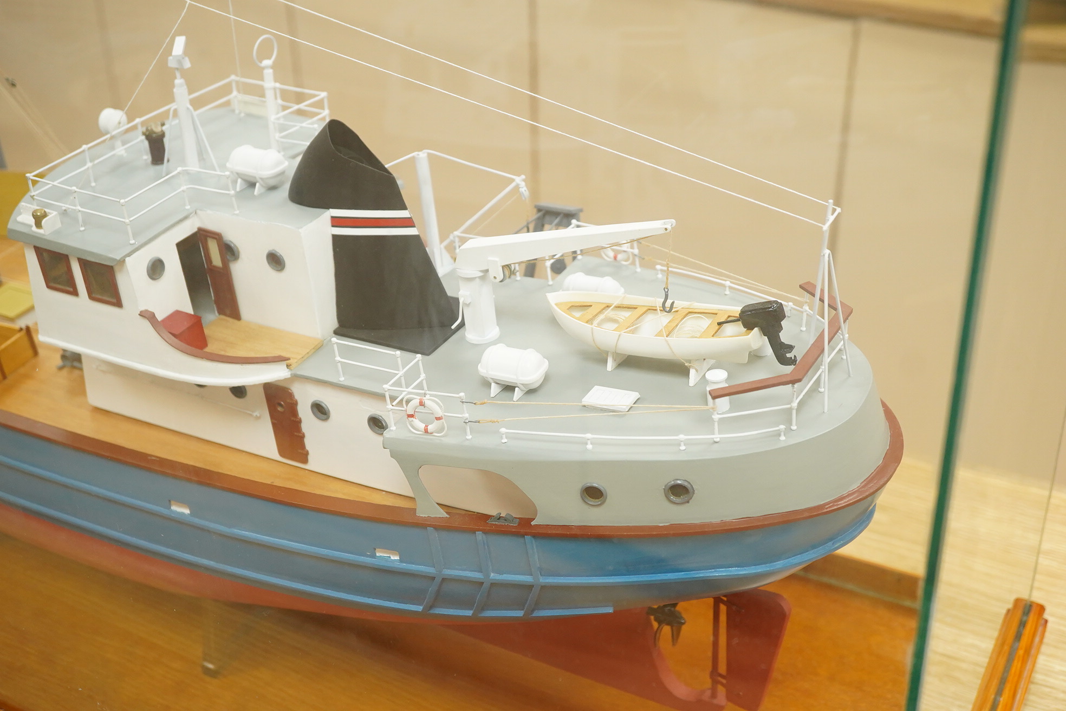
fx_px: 1332
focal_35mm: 45
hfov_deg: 43.6
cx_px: 533
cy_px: 356
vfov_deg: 29.9
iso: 2000
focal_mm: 30
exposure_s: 1/125
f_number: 8
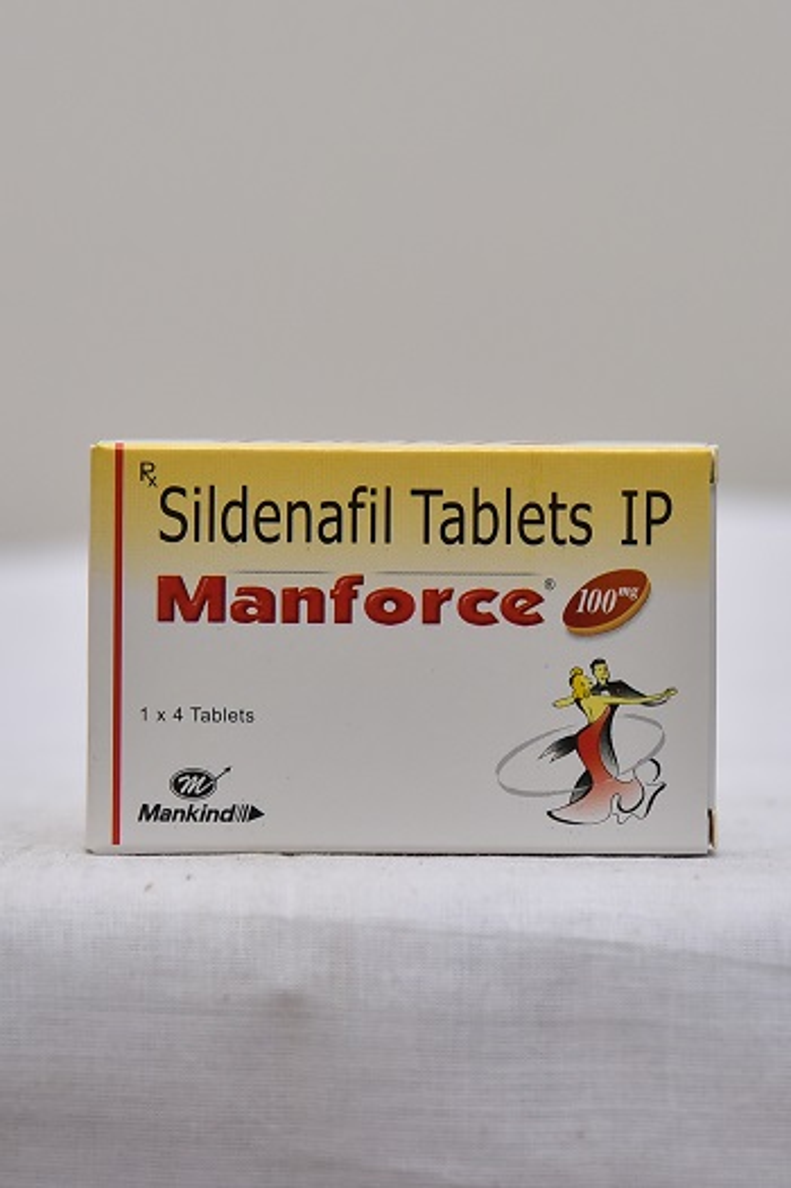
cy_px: 594
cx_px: 396
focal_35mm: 120
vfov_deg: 17.1
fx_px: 3960
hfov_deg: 11.4
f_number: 4.5
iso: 1600
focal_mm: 120
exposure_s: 1/125
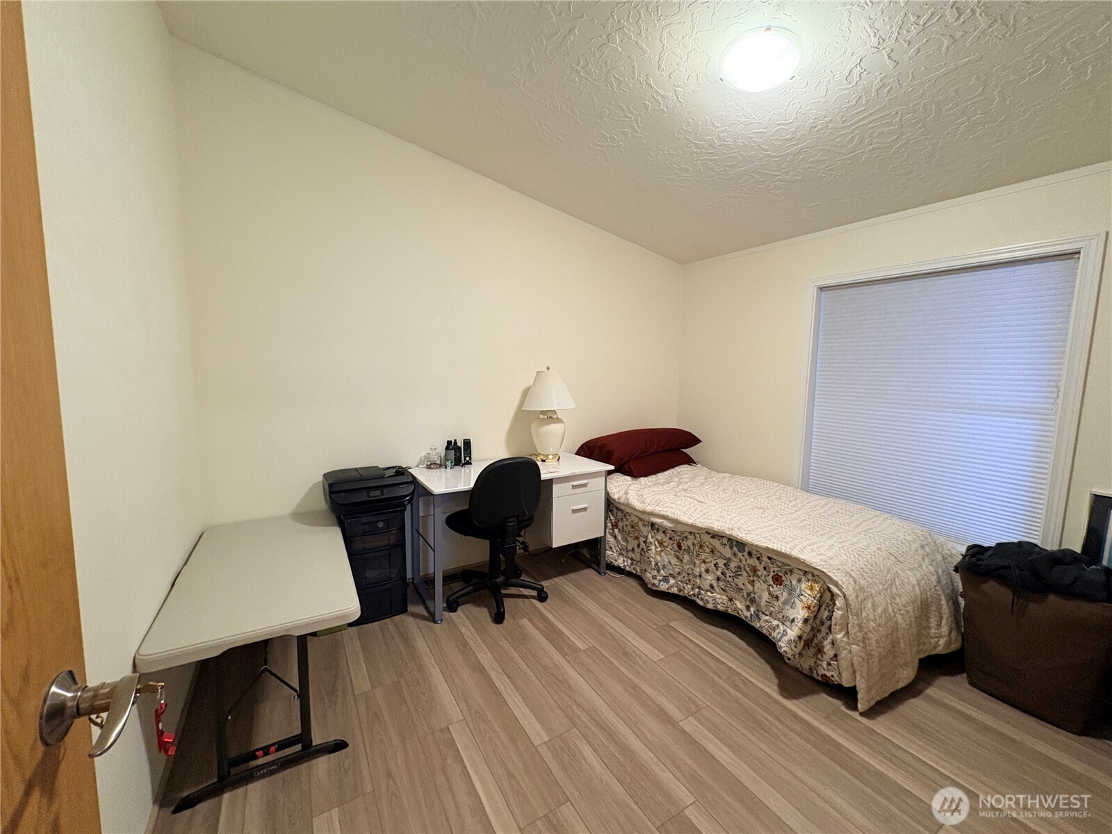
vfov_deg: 85.7
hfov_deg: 102.1
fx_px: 450
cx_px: 556
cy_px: 417
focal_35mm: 14
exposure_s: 1/60
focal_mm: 2.22
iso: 400
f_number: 2.2
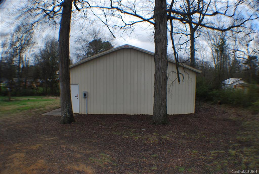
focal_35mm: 48
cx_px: 130
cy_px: 87
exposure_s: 1/160
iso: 100
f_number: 6.3
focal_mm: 32
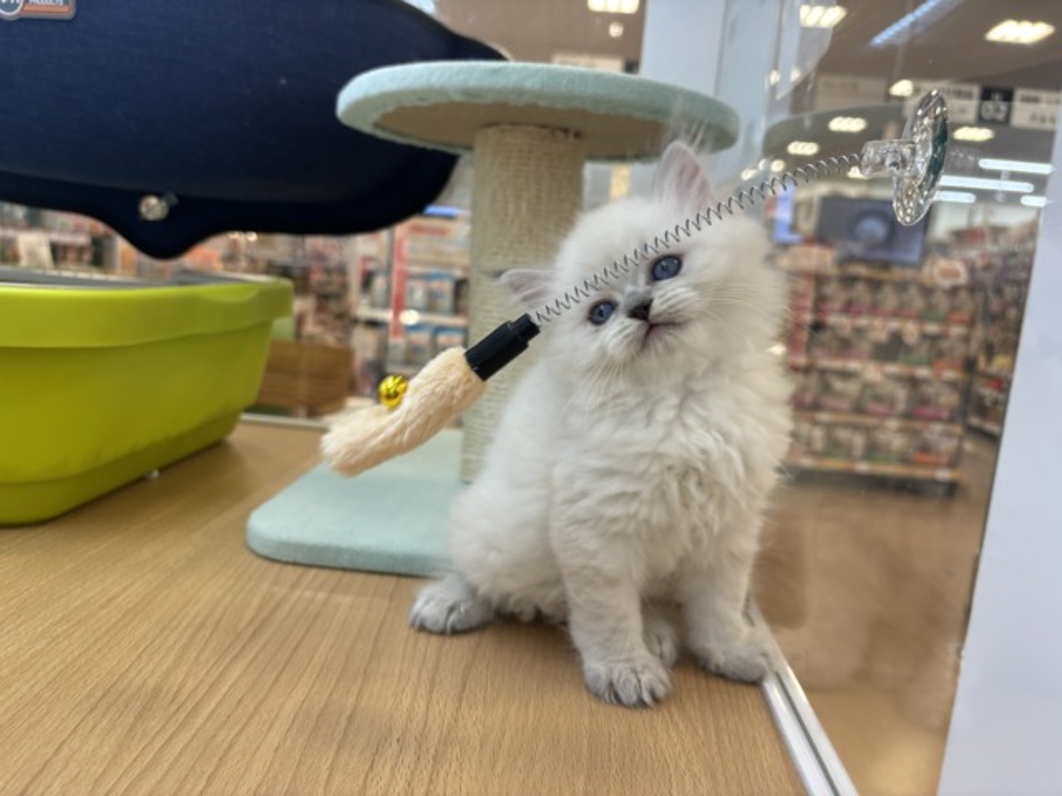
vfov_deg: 53.1
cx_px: 531
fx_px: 798
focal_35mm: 26
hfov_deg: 67.3
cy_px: 398
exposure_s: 1/100
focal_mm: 5.96
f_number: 1.6
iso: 80
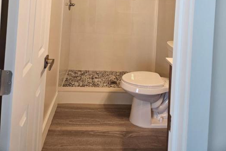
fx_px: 207
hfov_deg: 57.2
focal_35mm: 33
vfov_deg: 35.8
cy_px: -3
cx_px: 116
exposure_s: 1/120
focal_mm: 5.4
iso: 160
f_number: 1.8
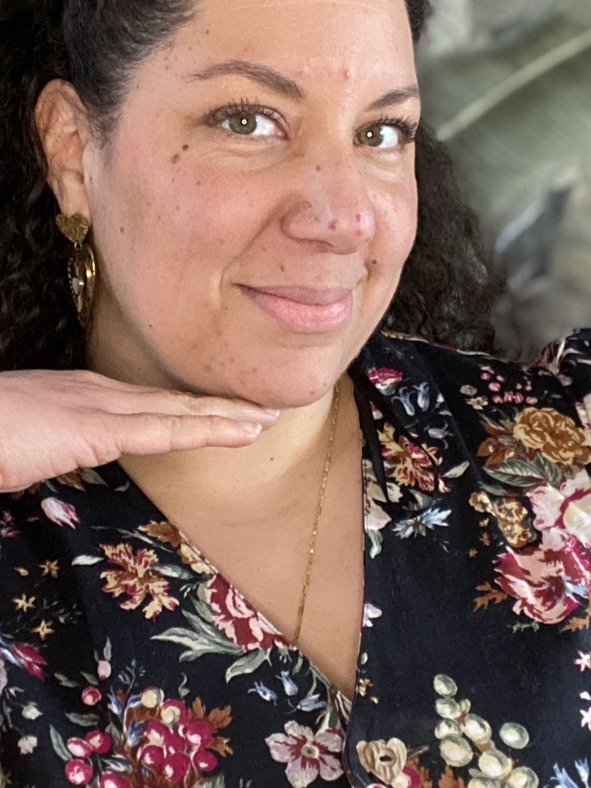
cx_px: 331
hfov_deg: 20.4
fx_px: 1639
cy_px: 320
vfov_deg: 27.0
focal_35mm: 72
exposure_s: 1/60
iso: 250
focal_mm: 2.71
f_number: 2.2
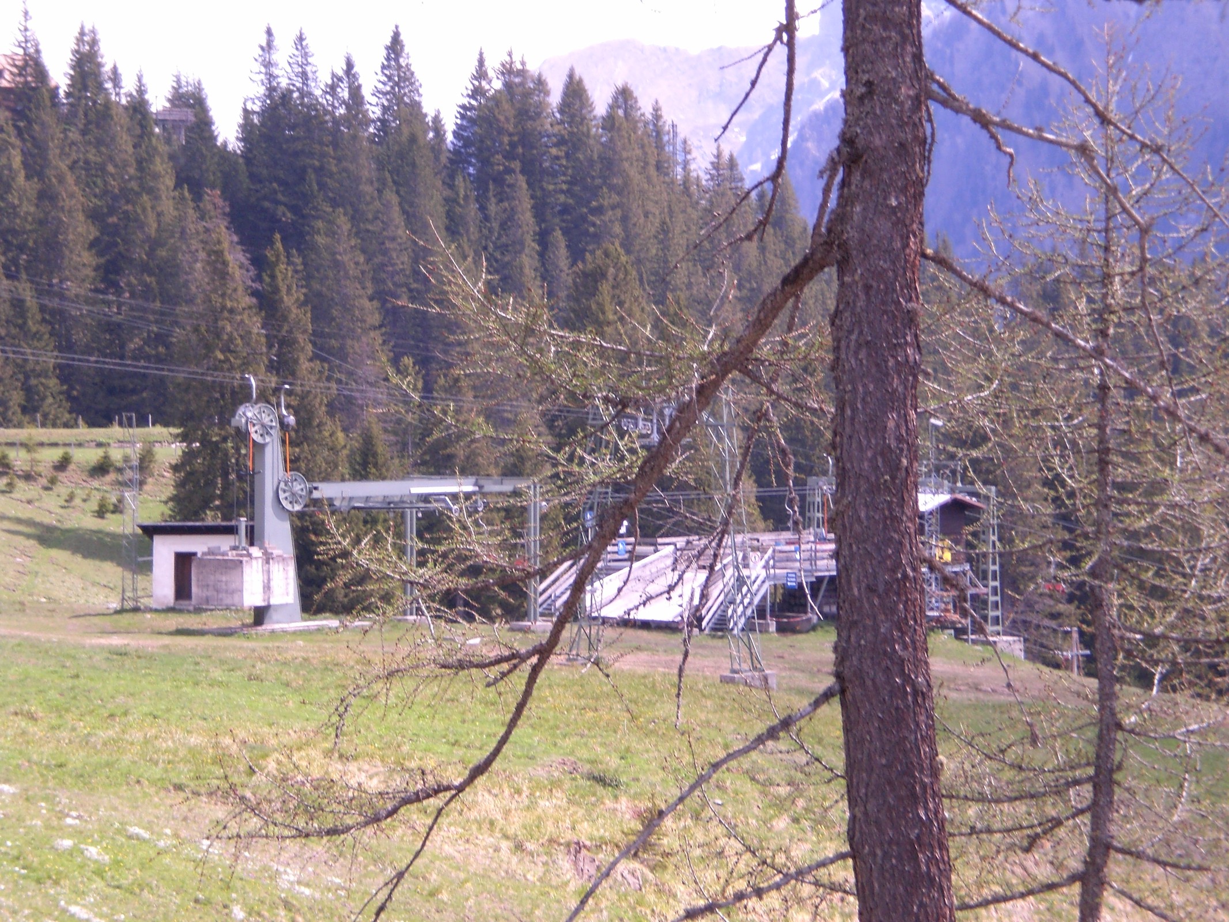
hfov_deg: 17.3
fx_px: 4048
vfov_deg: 13.0
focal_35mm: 114
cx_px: 614
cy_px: 461
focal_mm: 18.9
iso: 100
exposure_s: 1/160
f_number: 5.9
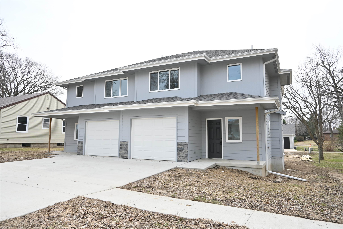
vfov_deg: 53.1
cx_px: 172
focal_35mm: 24
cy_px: 114
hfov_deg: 73.7
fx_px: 229
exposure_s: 1/400
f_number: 4.5
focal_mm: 16
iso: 100
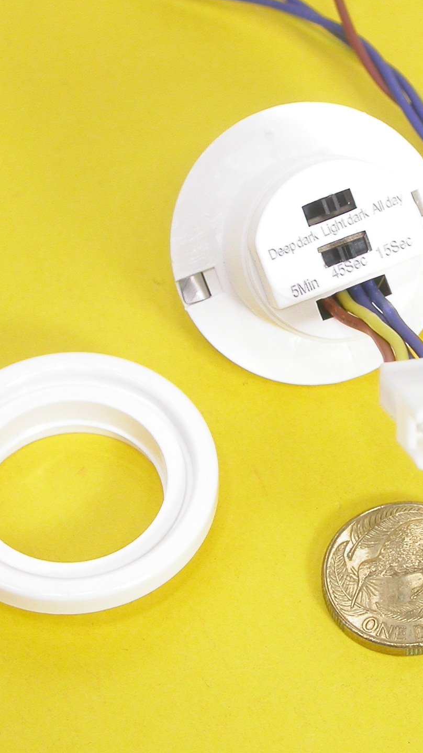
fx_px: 2852
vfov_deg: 15.0
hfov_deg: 8.5
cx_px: 360
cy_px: 361
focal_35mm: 143
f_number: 3.6
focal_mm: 17.3
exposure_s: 1/49.7
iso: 100
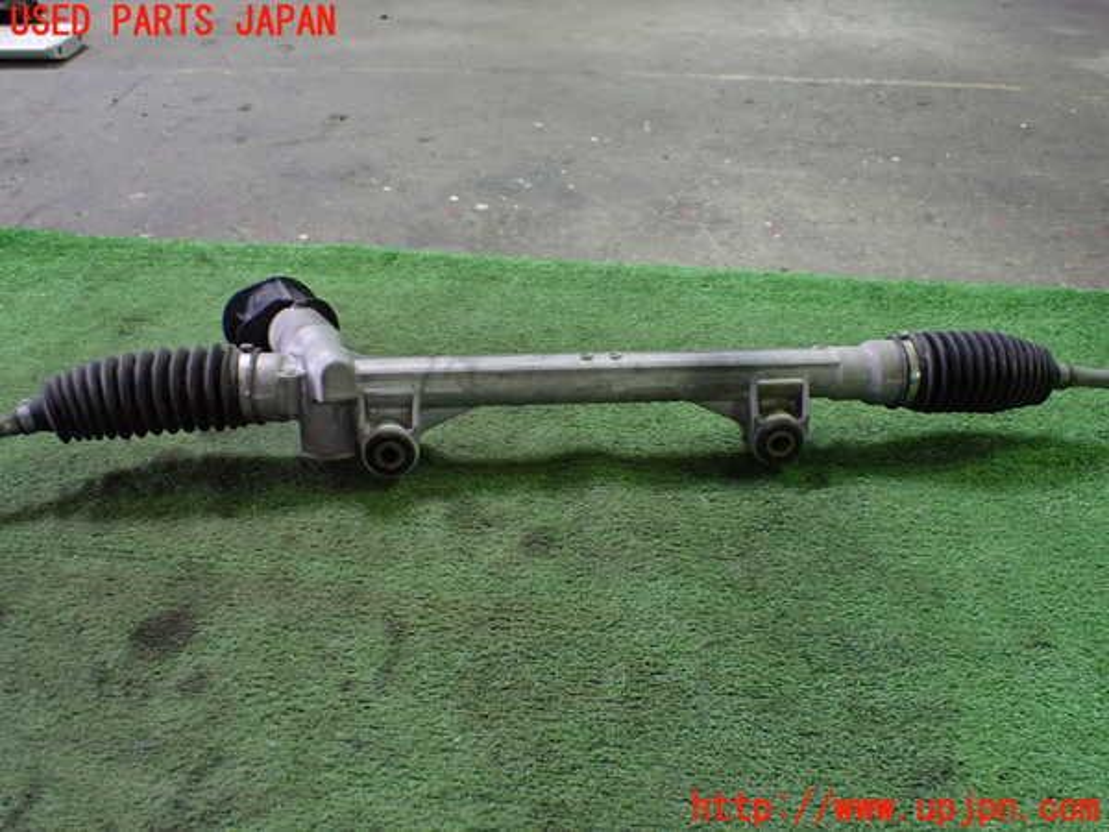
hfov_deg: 60.0
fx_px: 961
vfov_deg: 46.8
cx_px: 554
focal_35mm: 30
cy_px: 416
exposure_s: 1/100
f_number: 2.3
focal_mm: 5.4
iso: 800
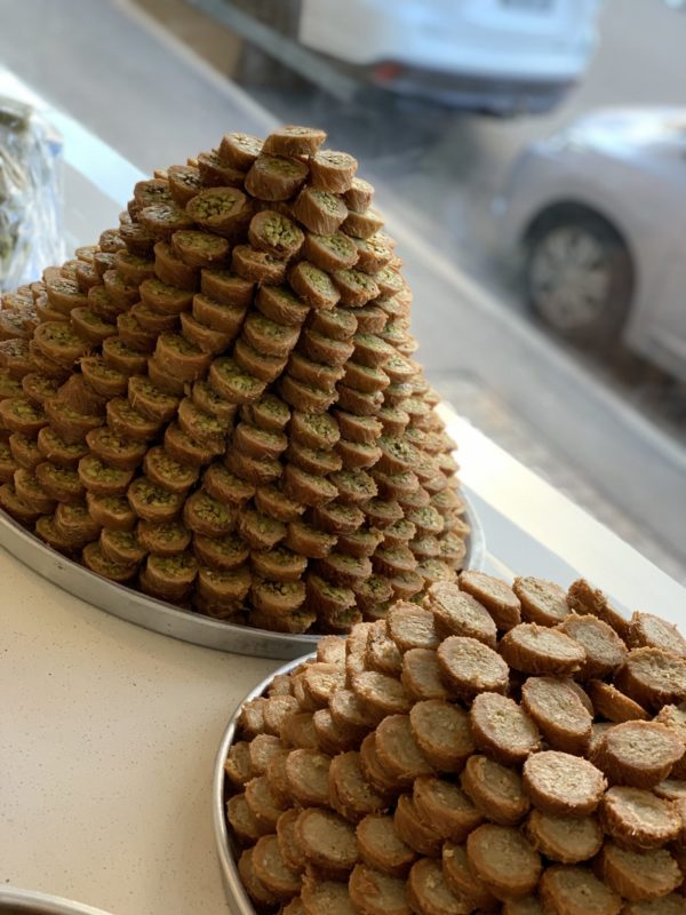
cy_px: 458
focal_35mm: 52
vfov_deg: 36.8
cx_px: 343
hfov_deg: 28.0
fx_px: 1374
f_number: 2.4
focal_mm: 6
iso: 125
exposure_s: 1/100
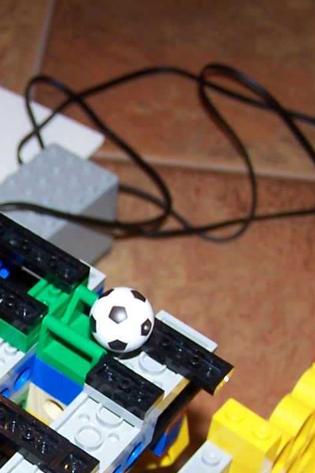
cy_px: 386
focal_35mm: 92
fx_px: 1207
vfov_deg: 21.8
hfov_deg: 14.5
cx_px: -40
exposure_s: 1/60
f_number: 2.8
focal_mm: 6.3
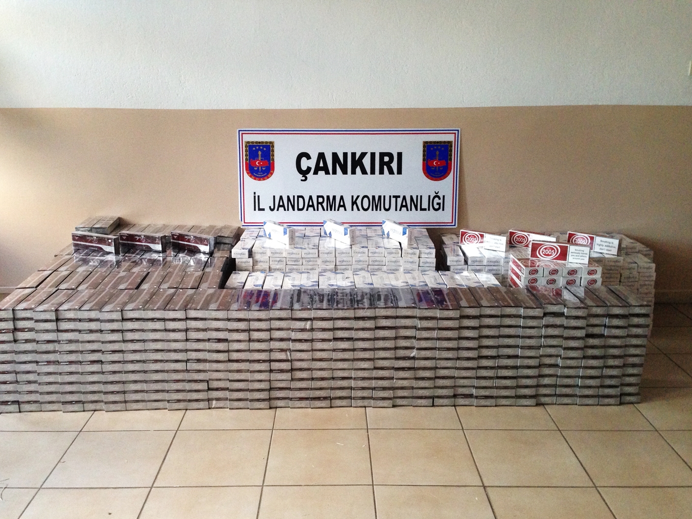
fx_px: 700
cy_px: 274
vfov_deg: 40.7
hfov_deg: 52.6
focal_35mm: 35
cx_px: 332
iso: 250
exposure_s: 1/20
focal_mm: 4.12
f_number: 2.4
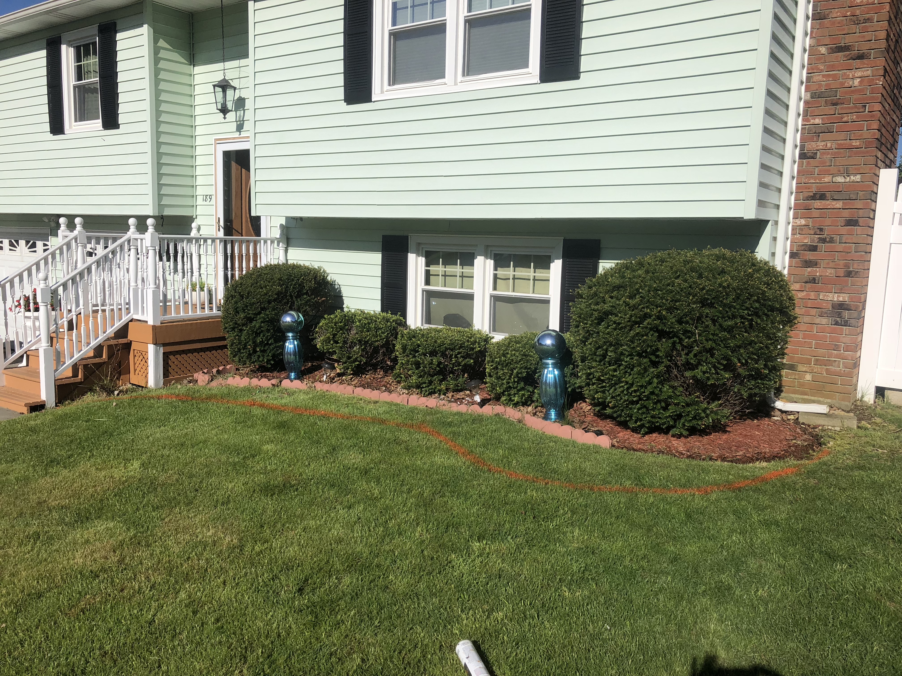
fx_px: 730
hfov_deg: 63.4
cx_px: 451
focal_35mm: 28
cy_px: 338
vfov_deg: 49.7
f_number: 1.8
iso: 20
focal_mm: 3.99
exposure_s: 1/3690
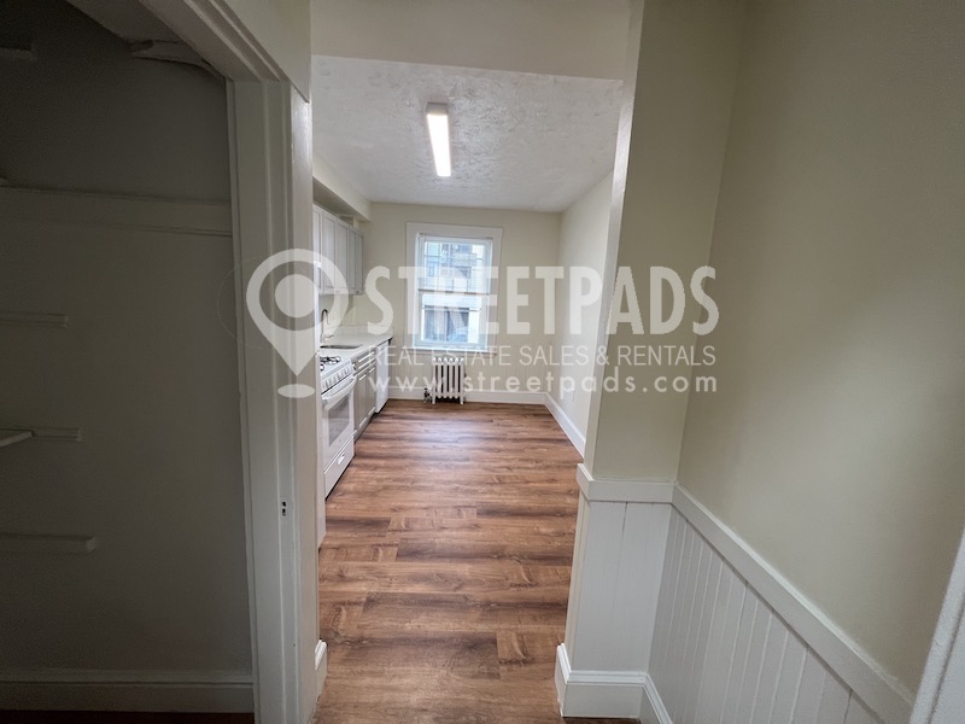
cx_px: 482
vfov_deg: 89.9
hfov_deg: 106.2
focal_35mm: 13
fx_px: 362
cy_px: 362
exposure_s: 1/60
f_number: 1.8
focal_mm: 1.57
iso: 125
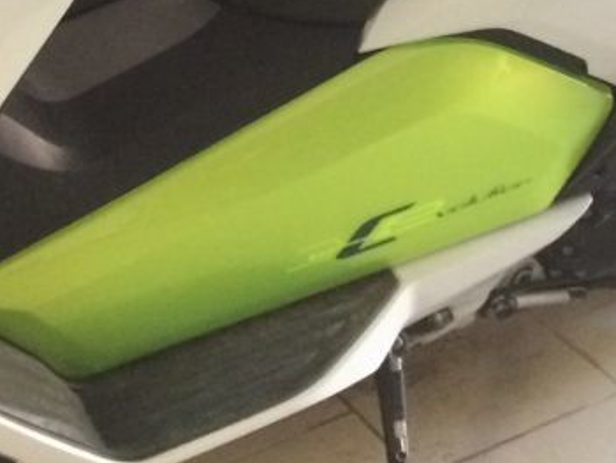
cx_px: 280
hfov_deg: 18.5
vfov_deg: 13.5
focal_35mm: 106
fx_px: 1888
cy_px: -123
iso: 320
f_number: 2.2
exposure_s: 1/25
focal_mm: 4.15
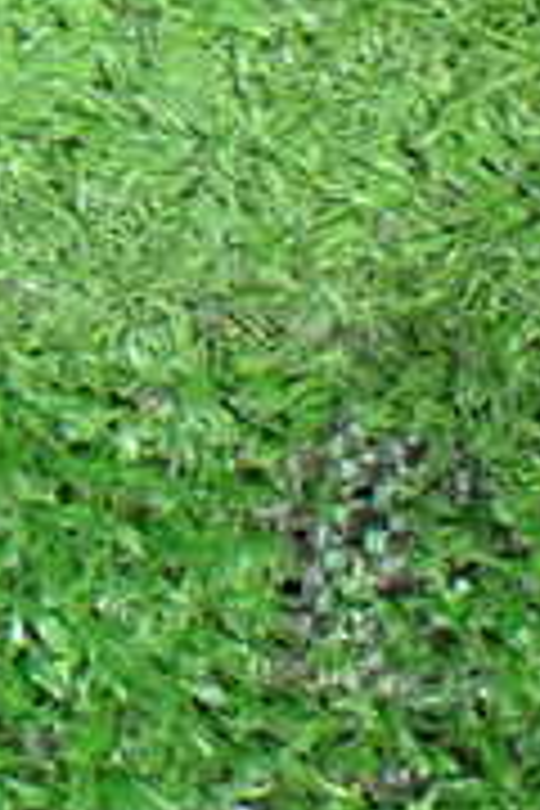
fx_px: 2812
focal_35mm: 125
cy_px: -76
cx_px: -576
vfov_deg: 15.9
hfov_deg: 10.1
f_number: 2.5
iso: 1000
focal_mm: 6.37
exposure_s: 1/40
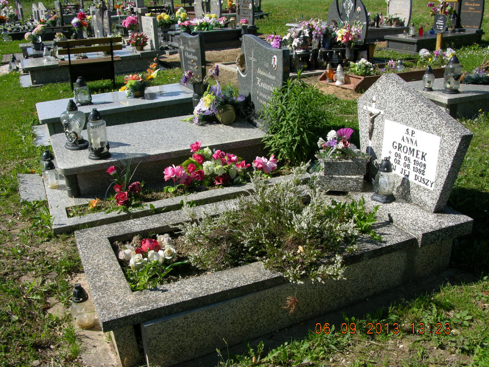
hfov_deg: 52.6
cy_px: 184
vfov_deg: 40.7
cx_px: 244
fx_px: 494
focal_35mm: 35
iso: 50
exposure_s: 1/220
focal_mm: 8.9
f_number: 6.3
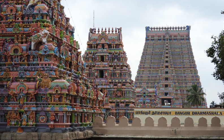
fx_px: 458
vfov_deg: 17.4
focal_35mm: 75
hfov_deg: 27.5
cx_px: 113
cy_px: 68
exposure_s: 1/800
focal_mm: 12.5
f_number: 4.5
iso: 100
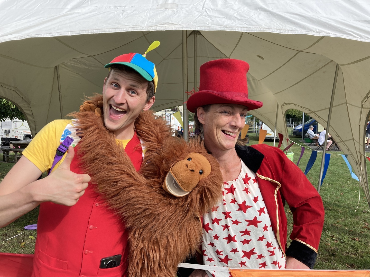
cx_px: 185
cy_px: 138
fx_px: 299
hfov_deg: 63.4
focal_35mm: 28
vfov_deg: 49.7
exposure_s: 1/1143
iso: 20
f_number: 1.8
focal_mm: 3.99
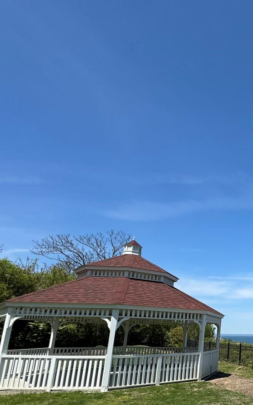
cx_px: 312
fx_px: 320
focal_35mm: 29
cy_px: 266
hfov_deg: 33.9
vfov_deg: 63.2
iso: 50
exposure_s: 1/2674
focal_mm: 2.22
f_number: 2.2
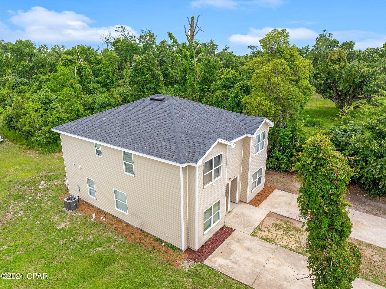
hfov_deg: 71.6
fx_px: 267
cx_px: 193
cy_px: 144
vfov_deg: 56.8
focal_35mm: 24
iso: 100
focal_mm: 12.29
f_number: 5
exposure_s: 1/320
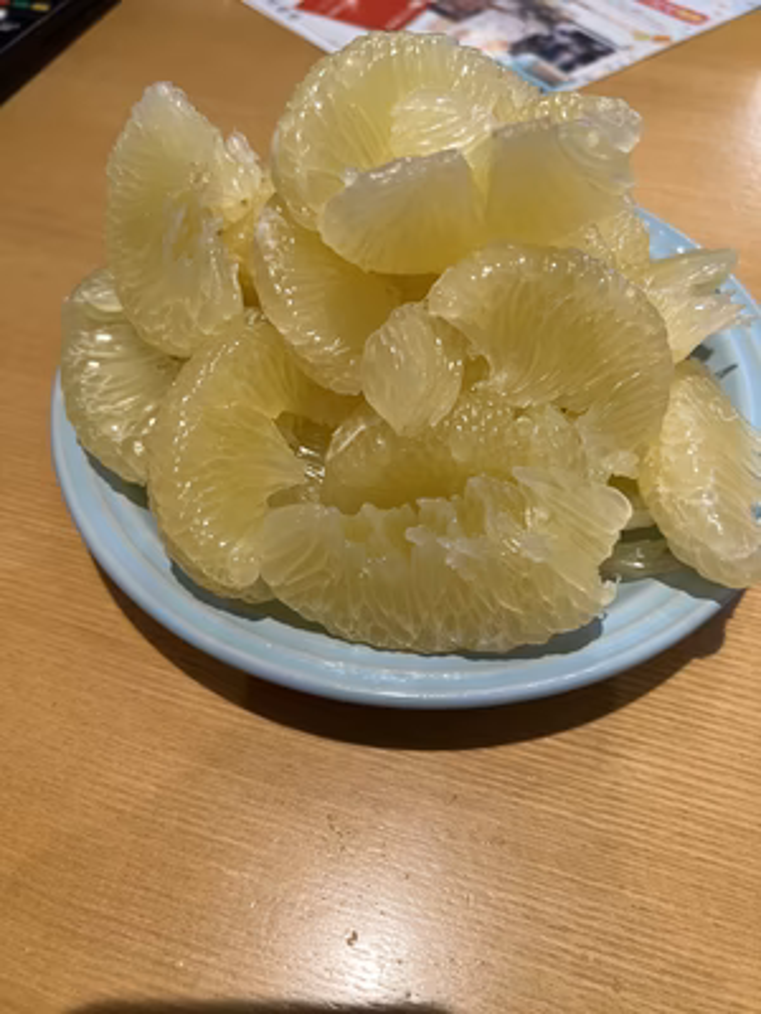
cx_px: 380
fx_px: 762
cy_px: 507
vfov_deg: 67.3
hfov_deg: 53.1
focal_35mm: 26
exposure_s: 1/60
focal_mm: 5.7
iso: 125
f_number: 1.5
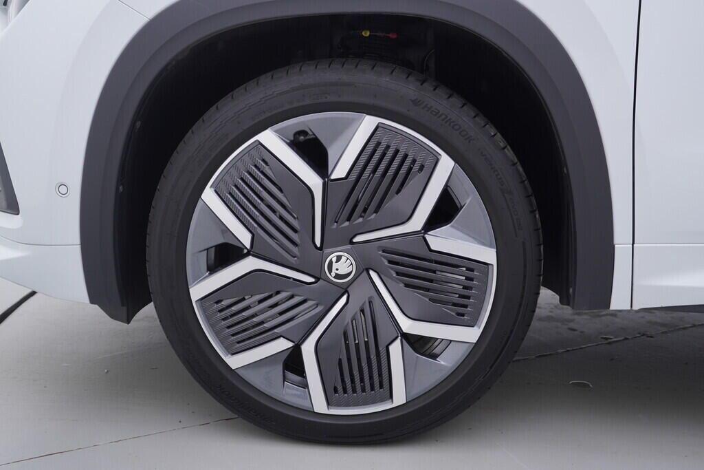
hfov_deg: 53.1
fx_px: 704
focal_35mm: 36
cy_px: 235
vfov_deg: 36.9
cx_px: 352
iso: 125
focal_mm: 24
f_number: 3.5
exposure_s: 1/60
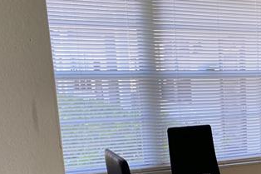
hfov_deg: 27.2
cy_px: 201
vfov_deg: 18.8
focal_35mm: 69
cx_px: 276
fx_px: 500
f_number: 1.8
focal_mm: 4.25
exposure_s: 1/60
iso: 64
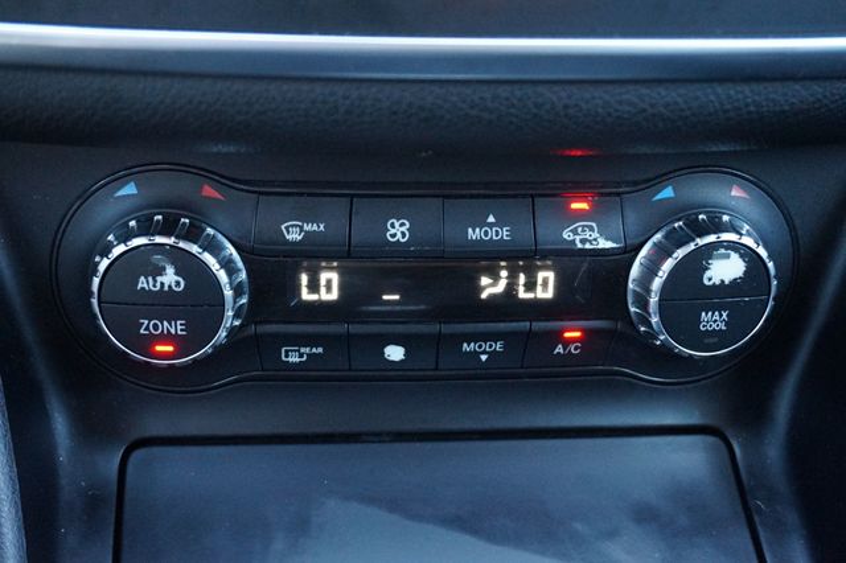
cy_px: 282
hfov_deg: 42.3
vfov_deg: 28.9
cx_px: 423
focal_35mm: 46
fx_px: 1092
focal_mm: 31
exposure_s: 1/60
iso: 3200
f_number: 5
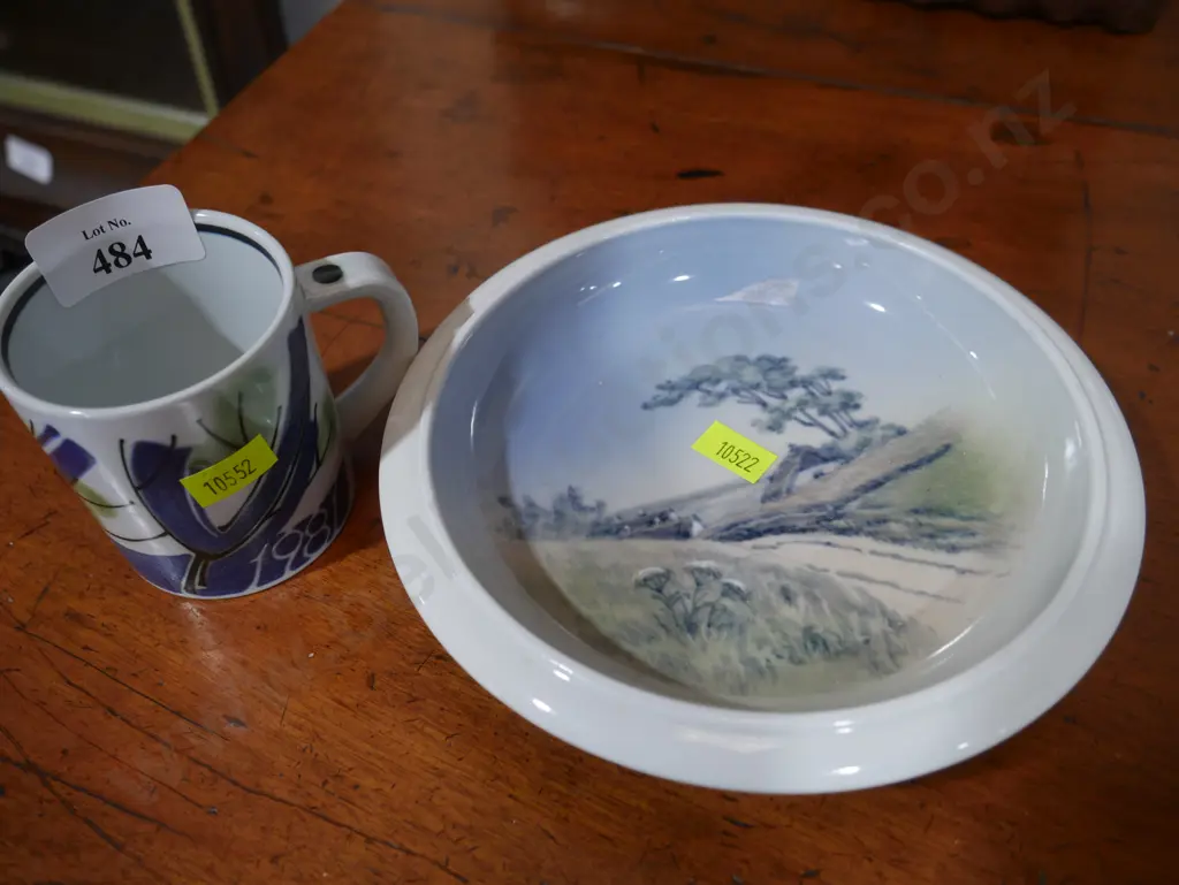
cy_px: 442
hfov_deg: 59.9
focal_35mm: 30
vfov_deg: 46.8
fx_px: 1022
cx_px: 590
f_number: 3.6
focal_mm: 15
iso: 250
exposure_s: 1/60
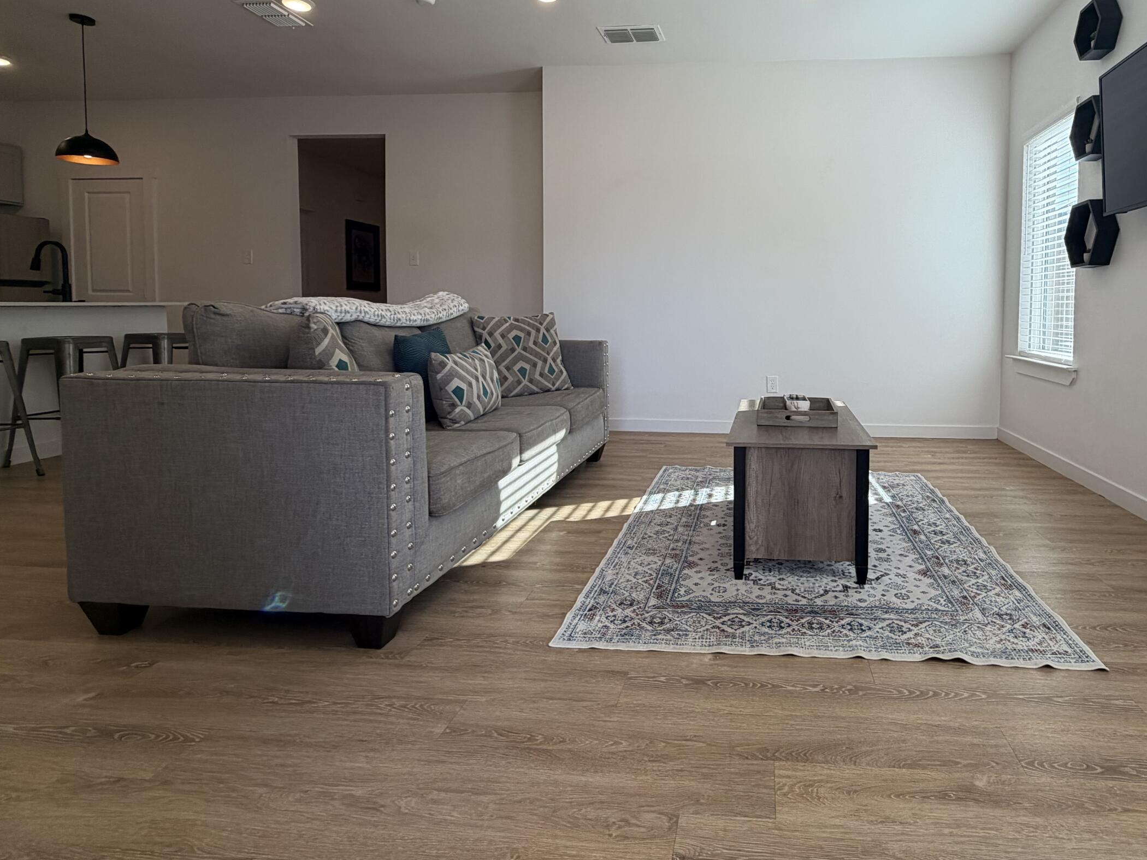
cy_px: 343
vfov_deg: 65.3
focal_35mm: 20
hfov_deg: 80.2
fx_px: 663
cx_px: 719
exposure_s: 1/120
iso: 50
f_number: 2.2
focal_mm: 2.22
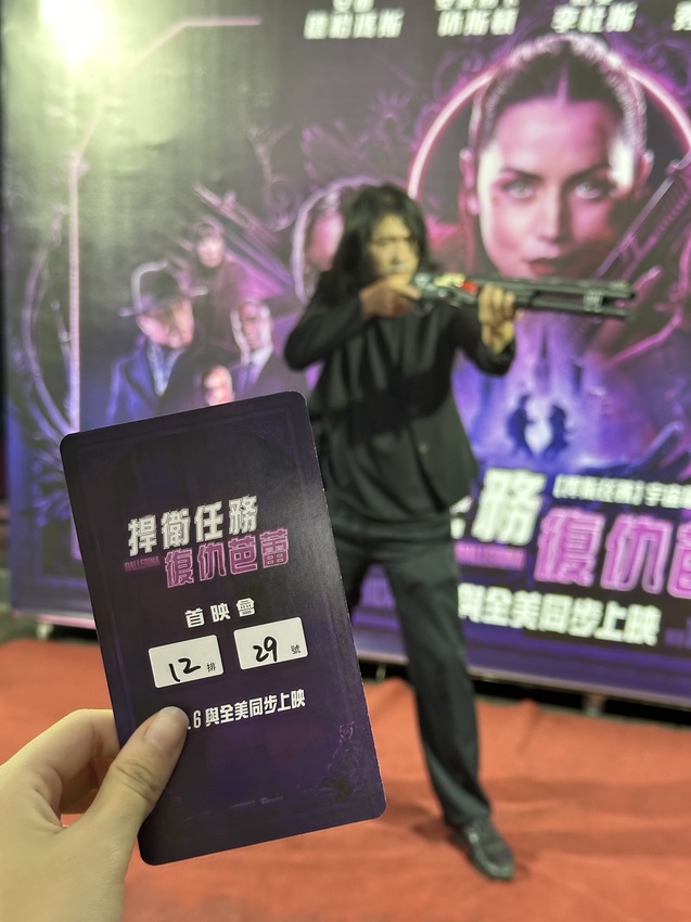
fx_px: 1278
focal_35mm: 48
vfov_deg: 39.7
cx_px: 346
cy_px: 461
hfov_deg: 30.3
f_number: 1.78
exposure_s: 1/30
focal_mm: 6.86
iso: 400
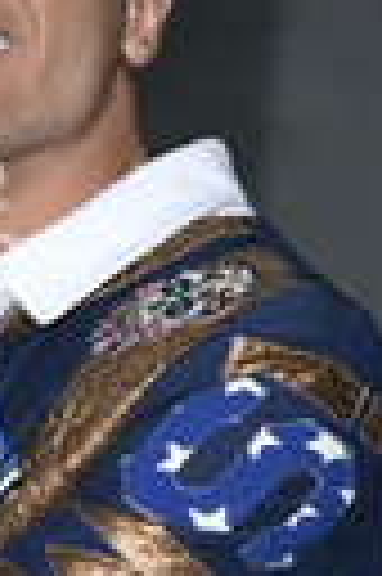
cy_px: 490
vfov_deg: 10.6
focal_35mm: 193
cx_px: -76
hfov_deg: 7.0
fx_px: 3080
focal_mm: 62
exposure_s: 1/160
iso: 640
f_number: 5.6
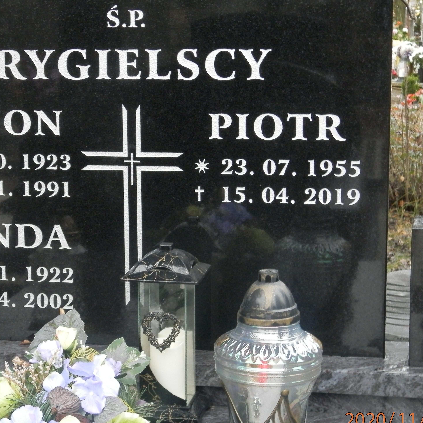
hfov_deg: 18.3
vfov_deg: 18.3
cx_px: 155
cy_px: 223
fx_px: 1313
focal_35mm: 95
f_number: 4
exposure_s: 1/15
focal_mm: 12.2
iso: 250
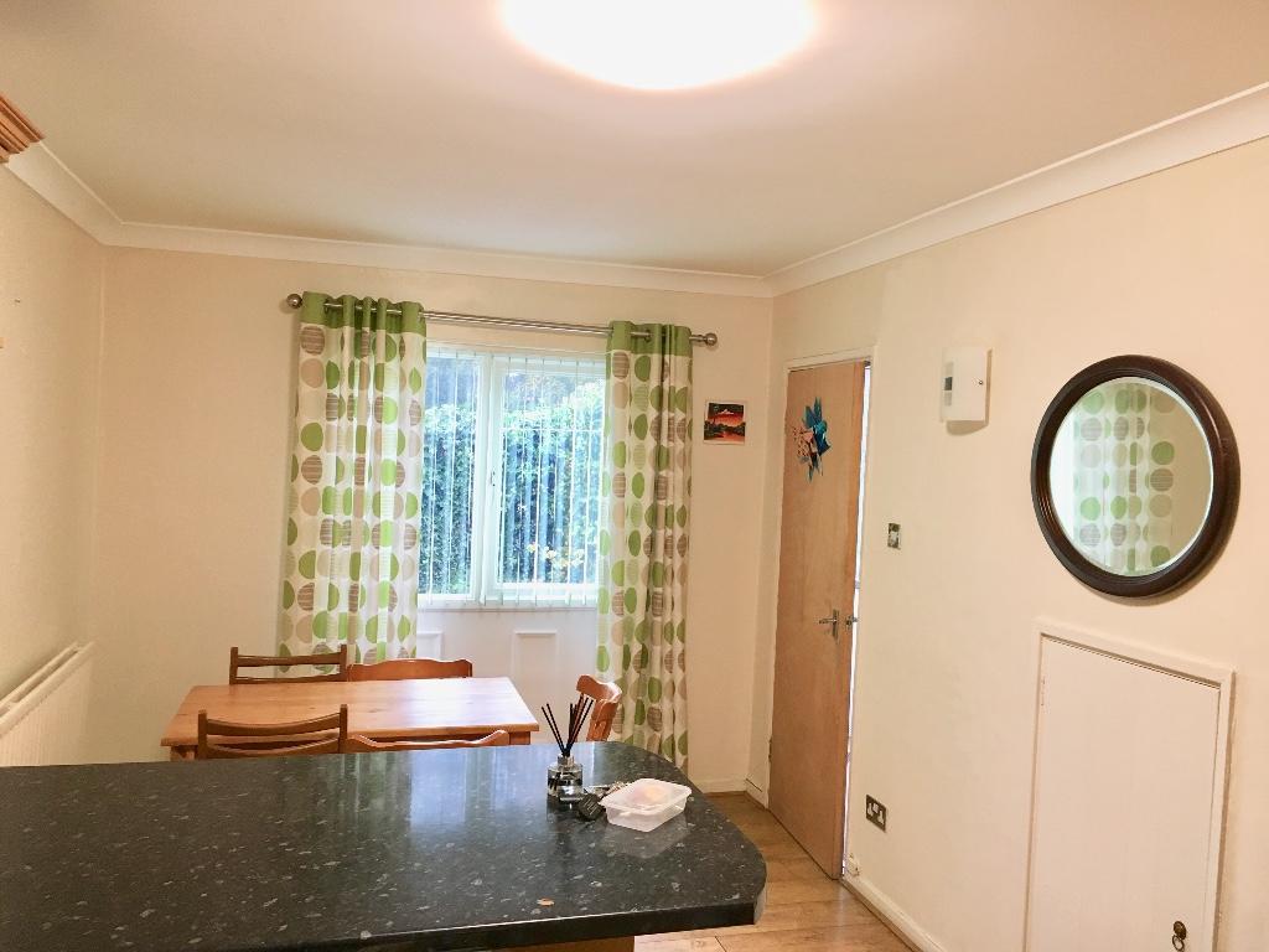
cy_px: 476
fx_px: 1063
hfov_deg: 61.7
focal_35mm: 29
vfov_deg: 48.2
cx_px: 634
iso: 100
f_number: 2.2
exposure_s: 1/33
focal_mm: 4.15
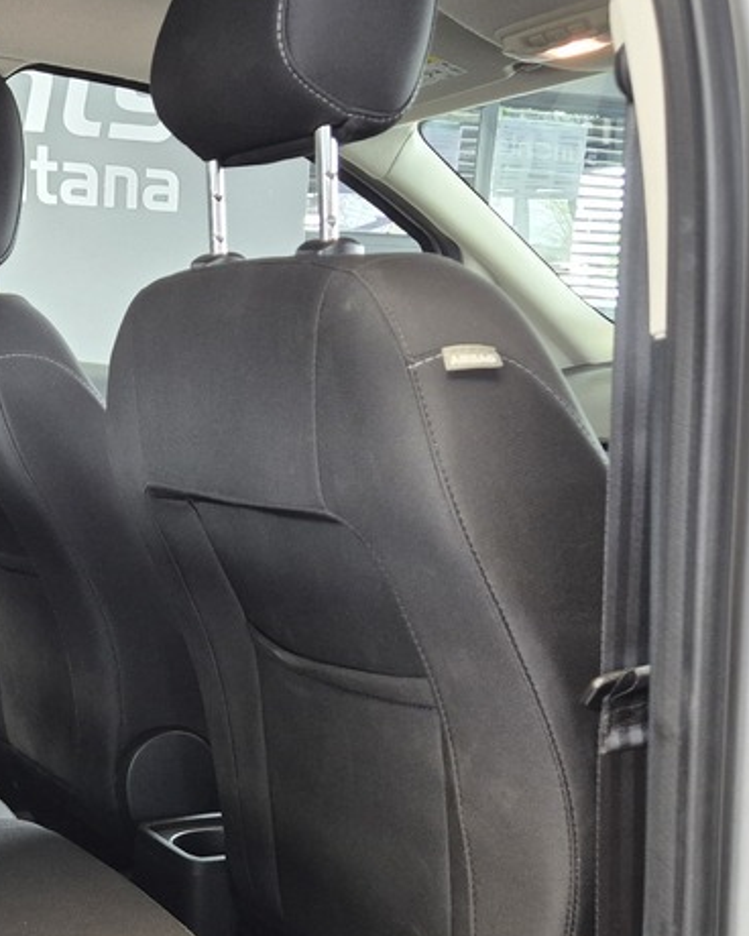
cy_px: 661
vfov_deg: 36.7
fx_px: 1385
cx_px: 37
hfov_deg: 28.7
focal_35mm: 50
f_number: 1.8
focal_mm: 5.4
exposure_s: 1/100
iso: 500
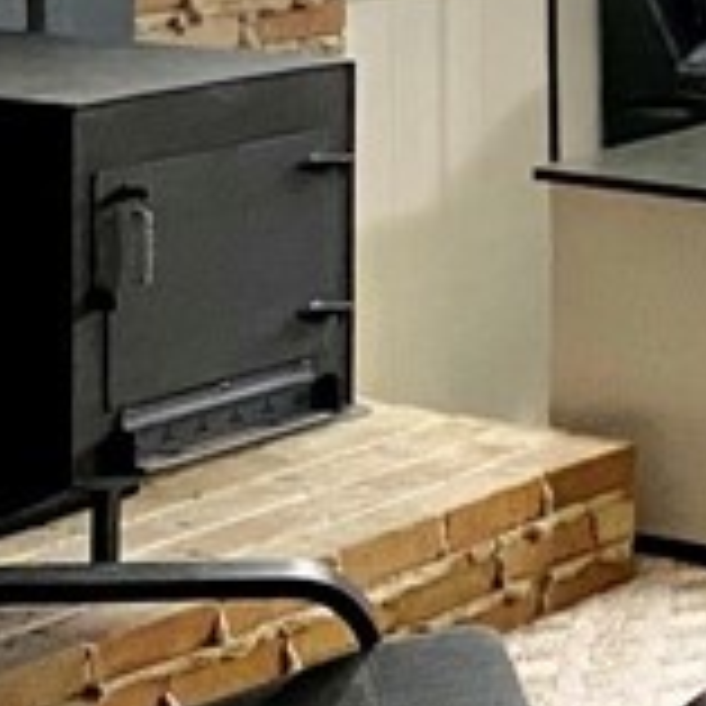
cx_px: 958
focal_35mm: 150
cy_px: -126
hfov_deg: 11.3
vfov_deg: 11.4
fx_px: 3461
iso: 500
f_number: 1.8
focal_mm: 4.25
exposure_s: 1/40
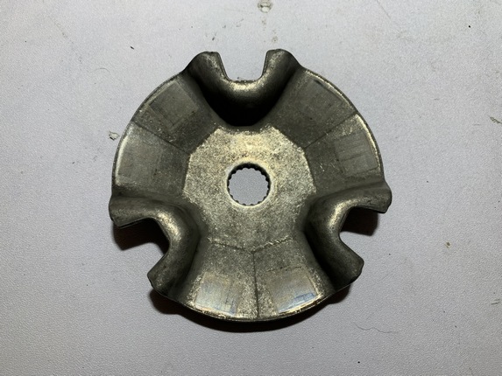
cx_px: 251
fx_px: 377
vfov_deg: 53.1
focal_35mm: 26
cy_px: 188
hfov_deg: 67.3
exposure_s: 1/122
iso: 25
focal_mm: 4.25
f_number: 1.8
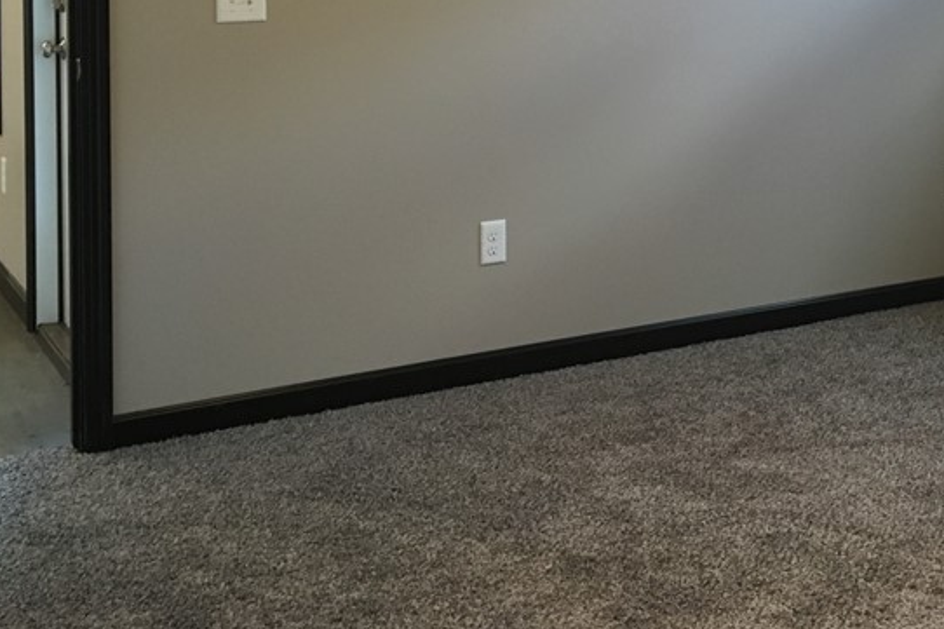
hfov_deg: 34.4
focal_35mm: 57
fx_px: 1494
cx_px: 704
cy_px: -5
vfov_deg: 22.8
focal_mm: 4.15
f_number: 2.2
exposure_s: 1/30
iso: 100
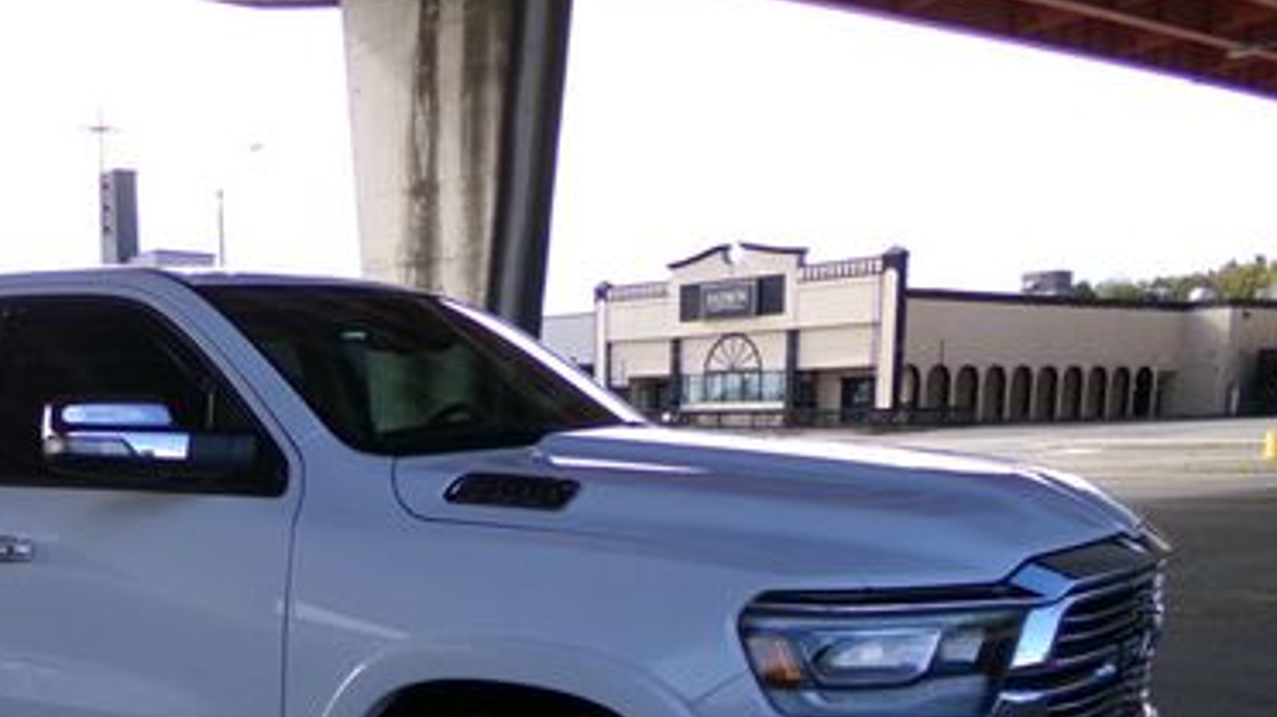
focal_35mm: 45
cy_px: 724
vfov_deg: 25.2
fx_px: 1523
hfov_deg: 43.9
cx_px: 306
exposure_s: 1/320
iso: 100
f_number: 3.7
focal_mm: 4.3
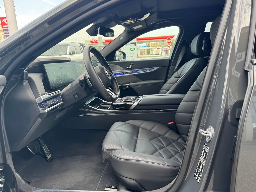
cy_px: 94
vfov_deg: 54.9
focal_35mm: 25
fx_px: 185
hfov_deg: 69.4
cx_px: 129
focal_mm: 6.76
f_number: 1.78
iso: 80
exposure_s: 1/167
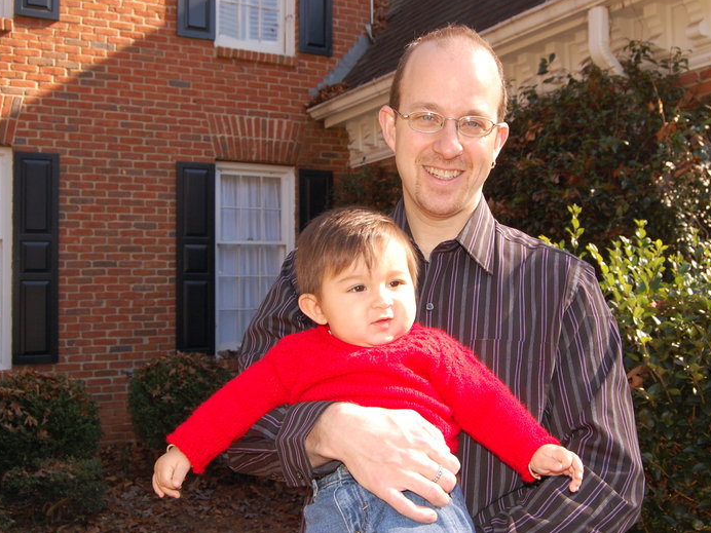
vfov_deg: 36.0
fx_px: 822
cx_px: 380
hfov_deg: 46.8
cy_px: 262
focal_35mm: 40
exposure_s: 1/250
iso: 400
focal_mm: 24
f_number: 8
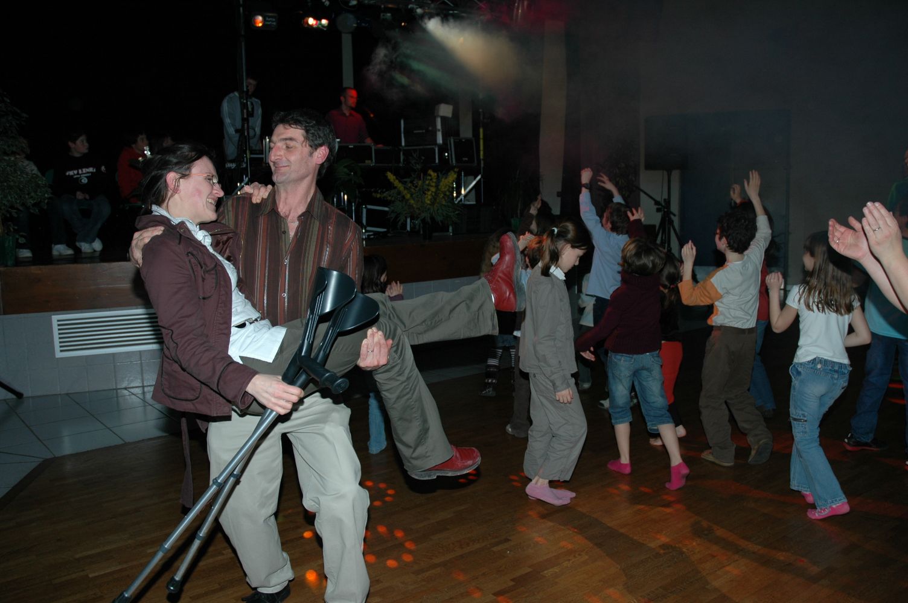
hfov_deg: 57.3
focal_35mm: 33
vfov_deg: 39.9
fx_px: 832
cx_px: 454
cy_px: 302
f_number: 4
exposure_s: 1/60
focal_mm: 22
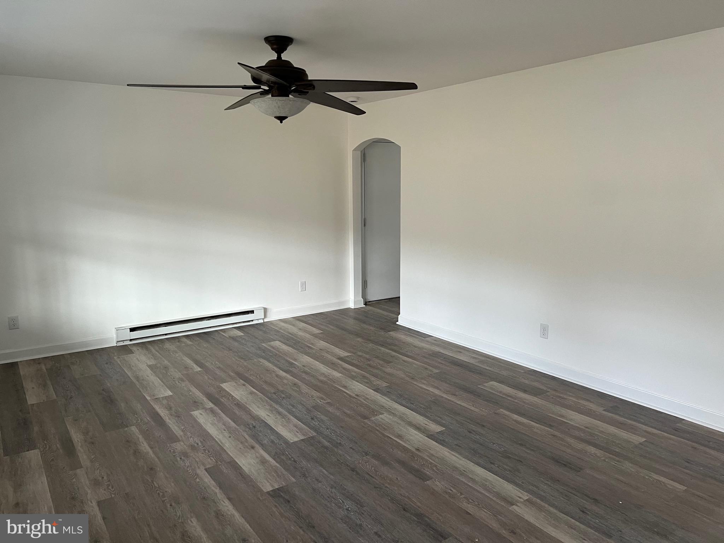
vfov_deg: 53.1
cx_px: 362
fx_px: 544
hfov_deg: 67.3
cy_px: 272
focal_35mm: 26
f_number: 1.5
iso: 125
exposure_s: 1/60
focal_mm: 5.7
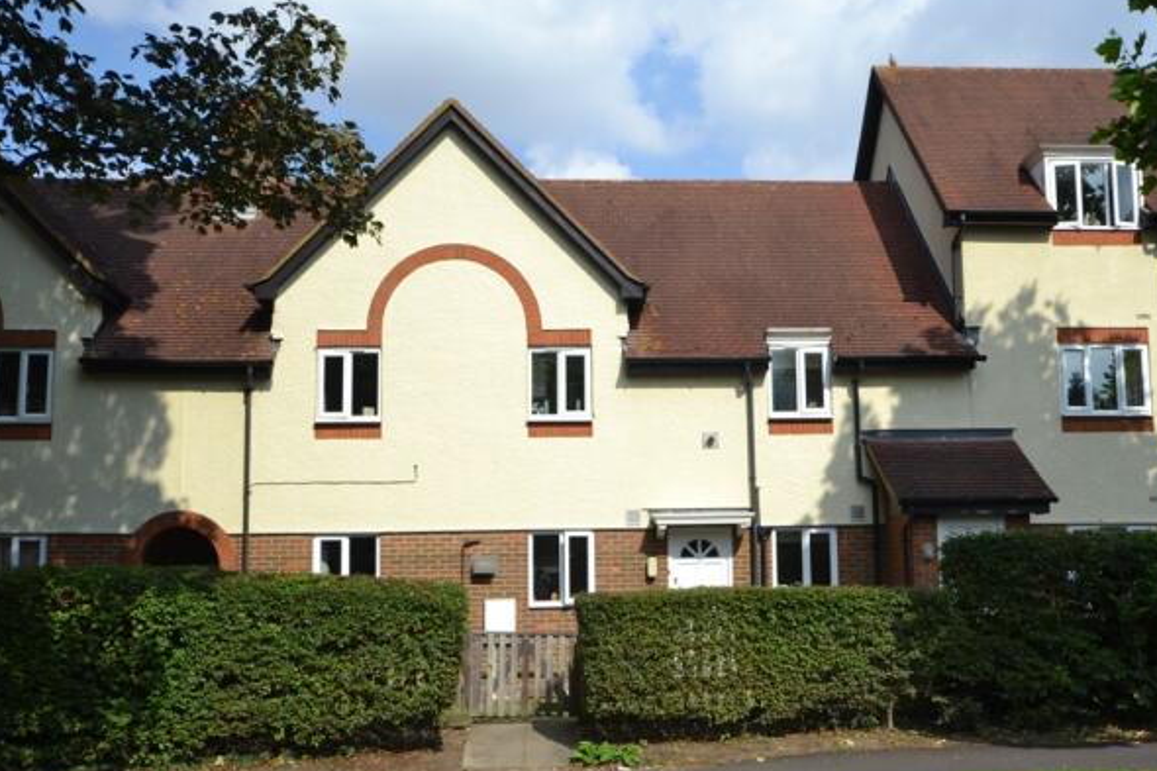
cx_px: 599
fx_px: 1285
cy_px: 403
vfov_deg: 33.4
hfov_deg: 48.5
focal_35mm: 40
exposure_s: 1/250
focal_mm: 24
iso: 100
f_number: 7.1
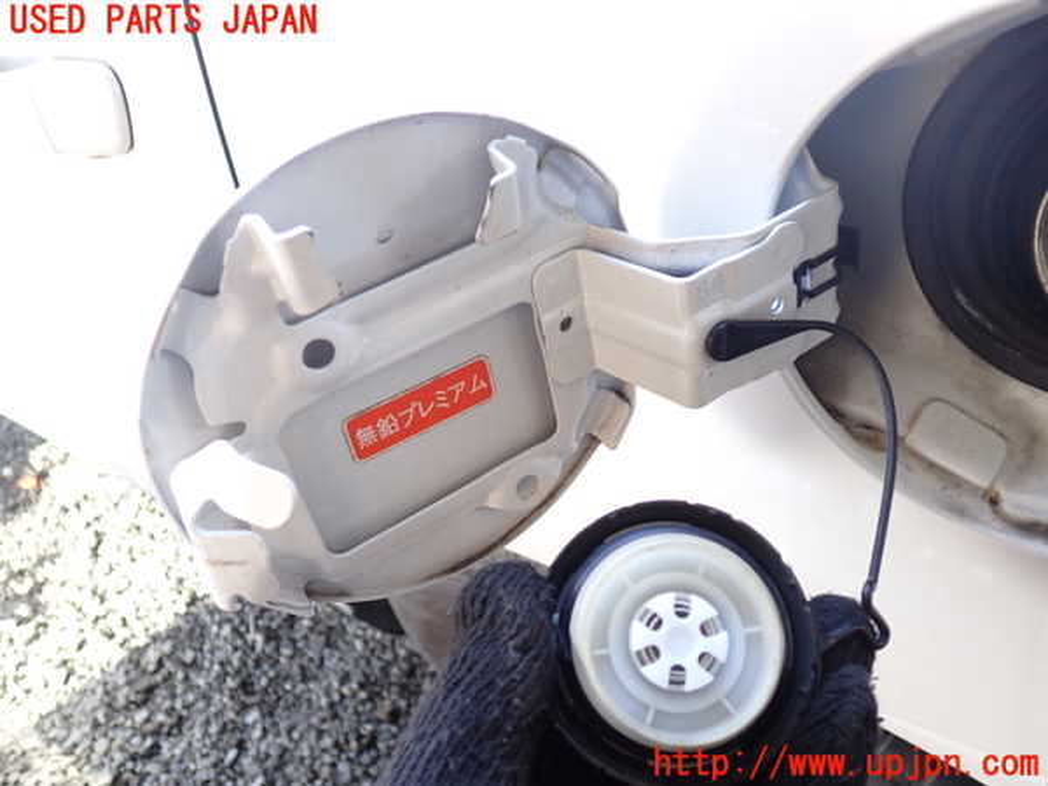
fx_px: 908
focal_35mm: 30
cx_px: 524
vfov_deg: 46.8
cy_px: 393
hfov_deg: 60.0
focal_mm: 5.4
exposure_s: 1/50
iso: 200
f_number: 2.3
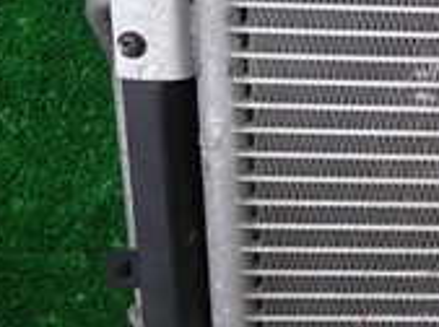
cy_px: 125
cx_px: 720
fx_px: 1126
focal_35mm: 89
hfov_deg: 18.6
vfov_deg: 16.5
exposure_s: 1/60
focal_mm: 4.5
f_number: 2
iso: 200
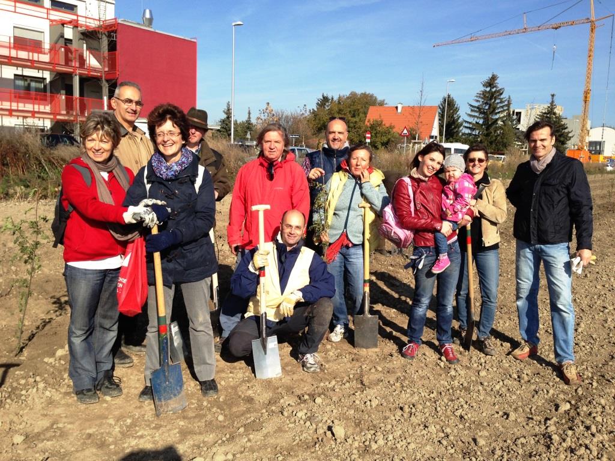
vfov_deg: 42.9
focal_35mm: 33
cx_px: 308
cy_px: 230
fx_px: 586
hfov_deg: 55.4
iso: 50
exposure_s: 1/1355
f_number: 2.4
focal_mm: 4.13
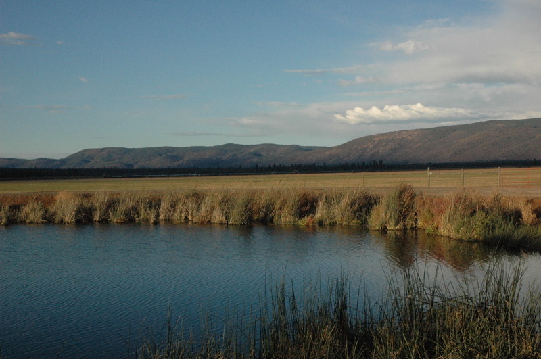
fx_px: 698
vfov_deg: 28.9
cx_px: 270
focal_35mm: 46
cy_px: 180
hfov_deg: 42.4
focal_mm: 31
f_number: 14
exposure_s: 1/800
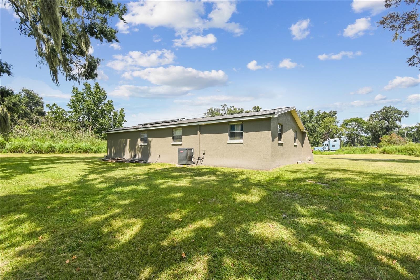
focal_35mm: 15
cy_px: 140
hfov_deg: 100.4
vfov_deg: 77.3
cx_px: 210
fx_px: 175
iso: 100
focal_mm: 10
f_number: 7.1
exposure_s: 1/100
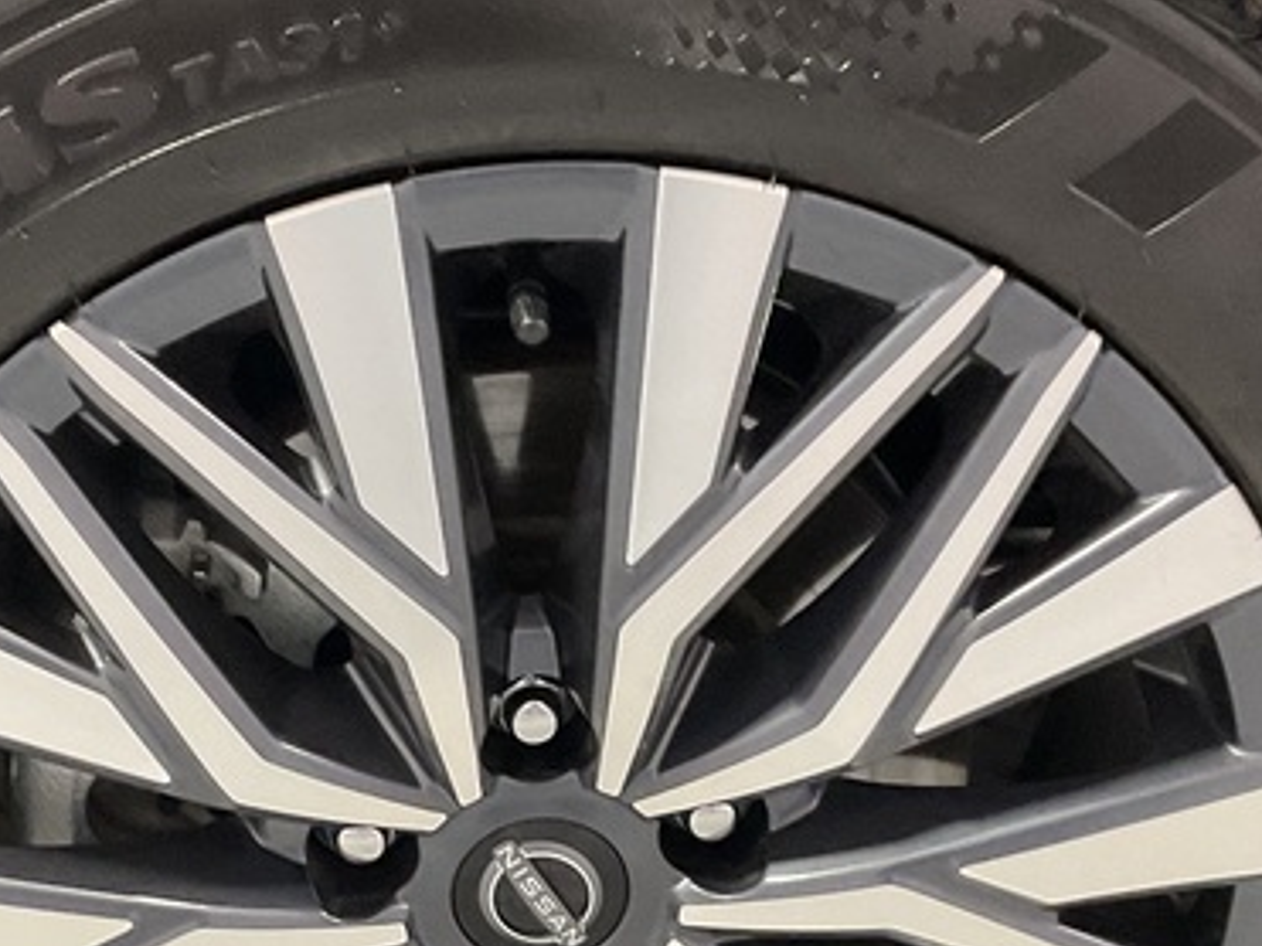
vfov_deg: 19.3
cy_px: 841
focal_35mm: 75
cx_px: 459
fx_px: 2733
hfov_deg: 25.9
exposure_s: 1/50
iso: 200
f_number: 1.8
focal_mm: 3
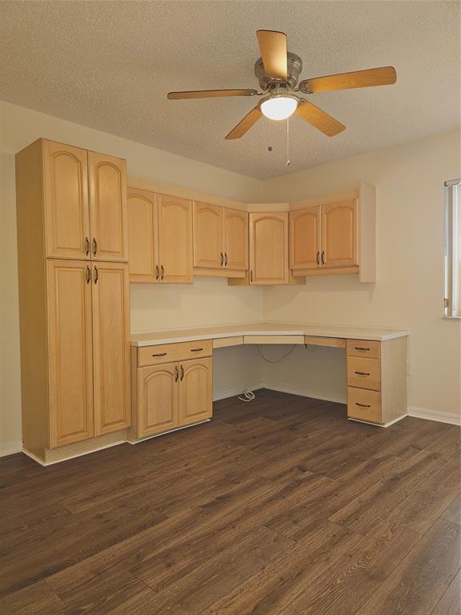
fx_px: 408
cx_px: 230
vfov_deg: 73.9
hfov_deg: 58.9
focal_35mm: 23
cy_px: 308
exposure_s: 1/20
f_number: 1.7
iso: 160
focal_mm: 6.3
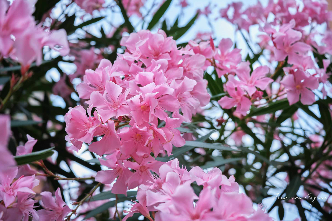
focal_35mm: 75
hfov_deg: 27.0
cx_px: 166
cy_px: 110
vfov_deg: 18.2
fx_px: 692
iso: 1600
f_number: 4.5
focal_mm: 50
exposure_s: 1/250
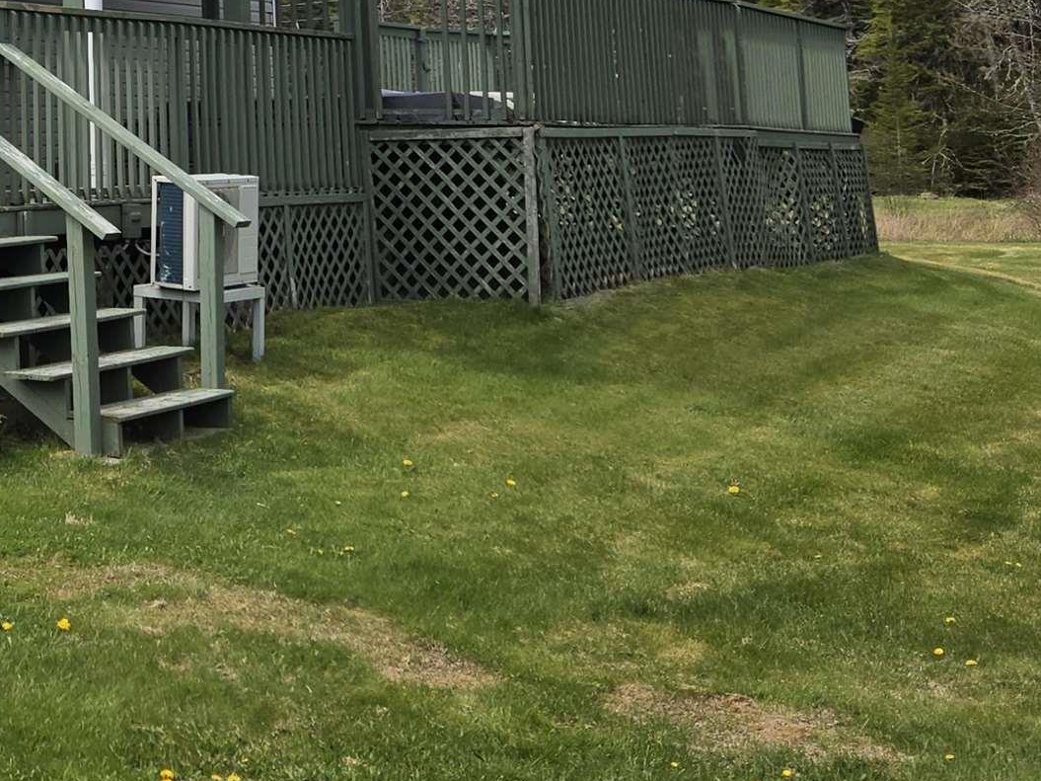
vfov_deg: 20.4
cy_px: -187
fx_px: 2015
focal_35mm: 67
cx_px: -71
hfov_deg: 26.9
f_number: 1.8
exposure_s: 1/2228
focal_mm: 5.4
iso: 25
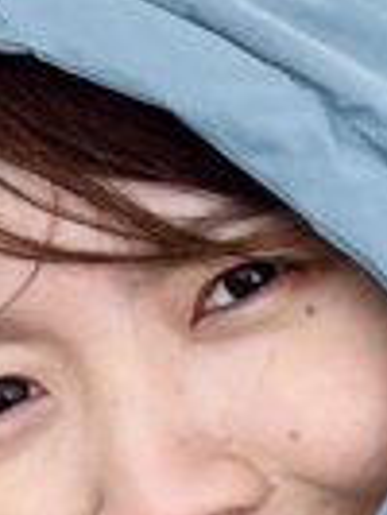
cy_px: -6
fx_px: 1607
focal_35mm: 108
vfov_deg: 17.7
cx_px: 356
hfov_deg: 13.6
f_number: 2.2
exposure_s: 1/362
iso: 40
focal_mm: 2.22
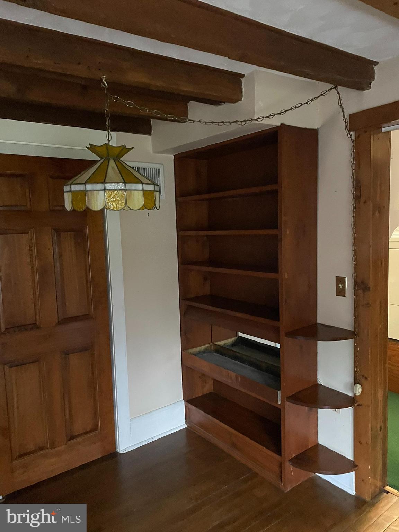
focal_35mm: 26
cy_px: 266
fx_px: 400
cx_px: 200
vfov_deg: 67.3
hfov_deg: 53.1
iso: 800
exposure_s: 1/30
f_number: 1.6
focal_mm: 4.2
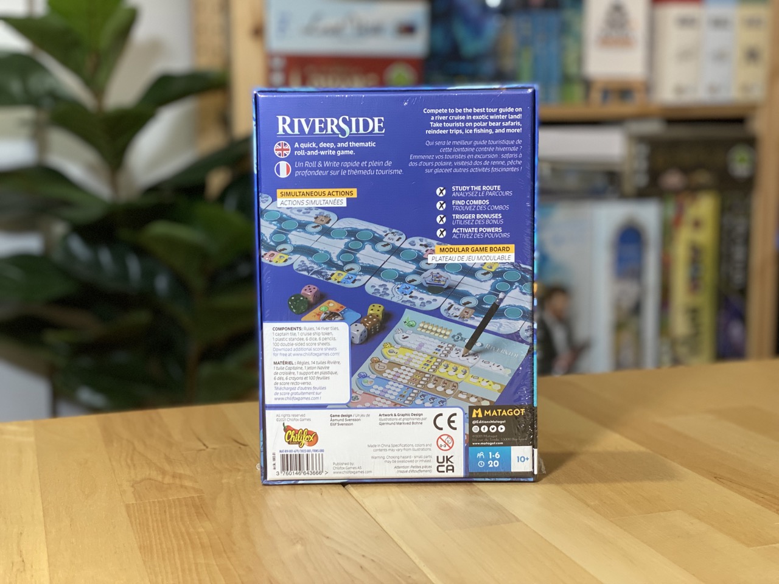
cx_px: 390
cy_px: 292
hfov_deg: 36.8
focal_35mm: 52
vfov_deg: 28.0
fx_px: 1170
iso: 160
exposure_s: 1/33
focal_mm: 6
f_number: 2
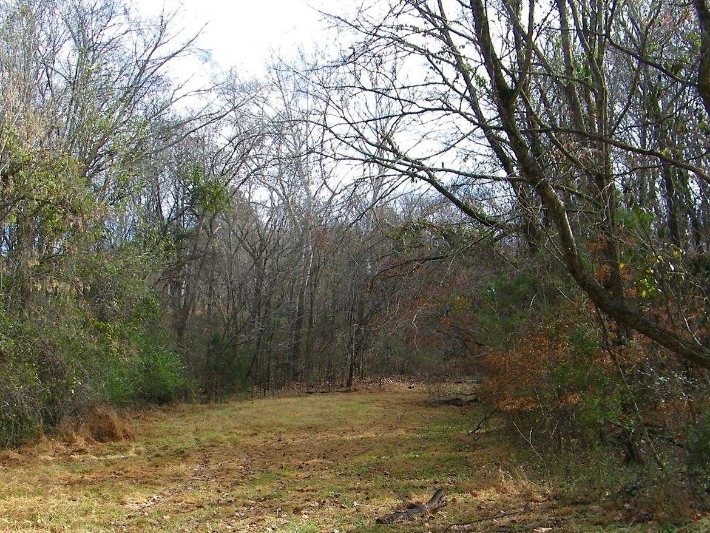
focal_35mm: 49
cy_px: 438
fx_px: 1005
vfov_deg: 28.9
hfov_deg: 38.9
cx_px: 379
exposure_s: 1/250
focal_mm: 5
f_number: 3.5
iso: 80
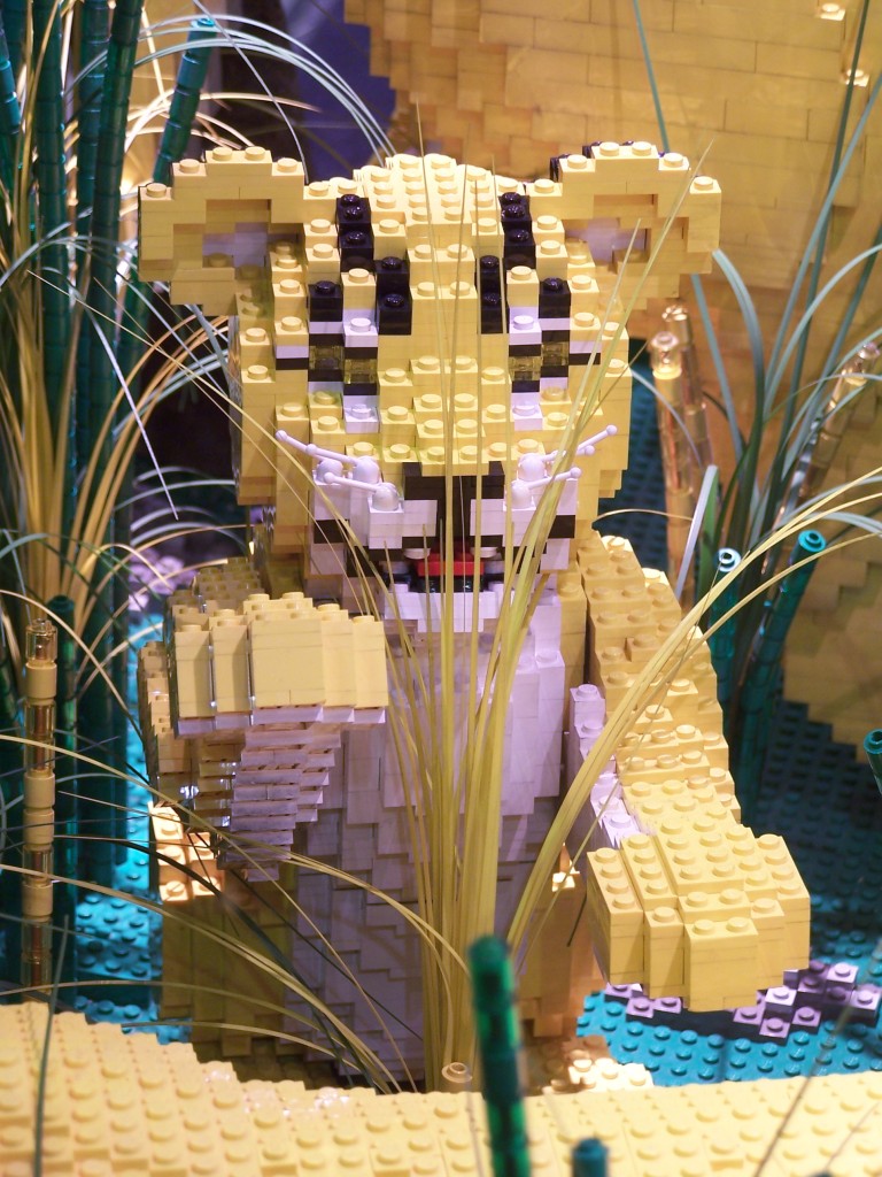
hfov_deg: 11.6
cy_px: 588
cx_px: 441
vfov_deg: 15.4
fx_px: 4349
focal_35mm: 128
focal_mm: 21.2
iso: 80
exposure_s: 1/4
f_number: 3.2
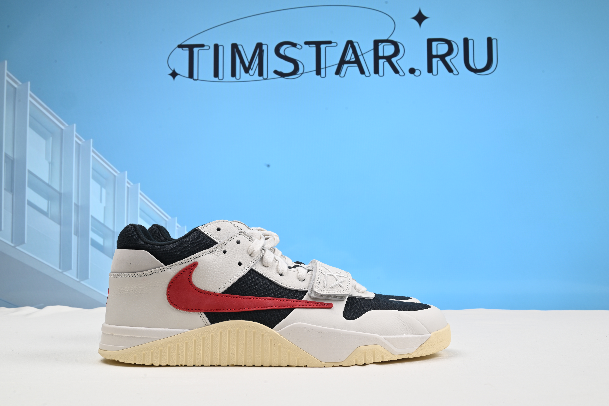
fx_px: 677
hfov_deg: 48.4
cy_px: 203
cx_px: 304
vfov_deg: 33.4
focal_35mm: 40
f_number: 16
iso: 100
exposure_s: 1/2.5
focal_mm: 40
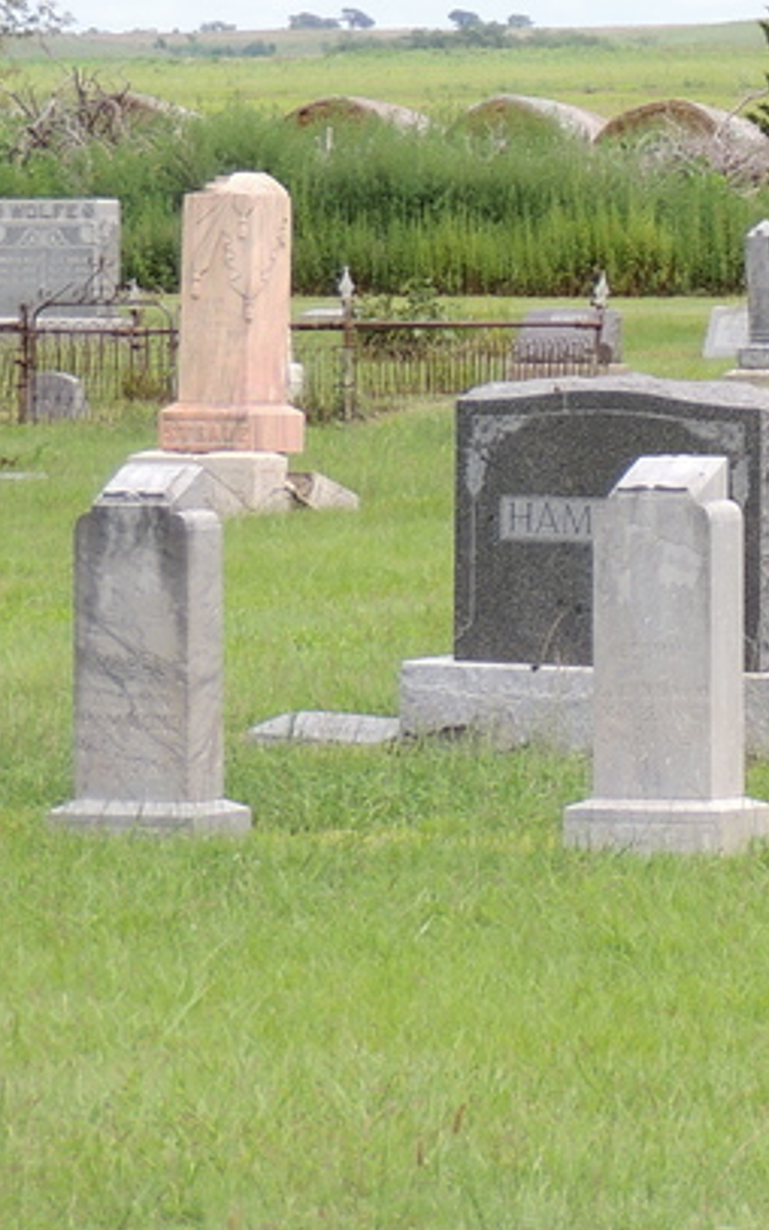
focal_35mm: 282
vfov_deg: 7.4
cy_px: 36
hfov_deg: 4.6
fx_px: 9449
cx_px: 1496
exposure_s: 1/400
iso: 100
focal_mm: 17.8
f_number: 4.1
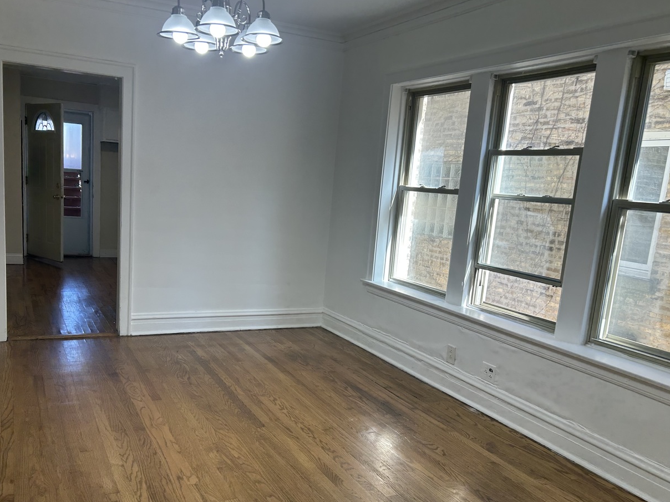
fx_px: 600
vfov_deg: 45.3
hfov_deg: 58.3
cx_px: 309
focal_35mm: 31
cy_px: 292
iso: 40
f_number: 1.5
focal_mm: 5.7
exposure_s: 1/133
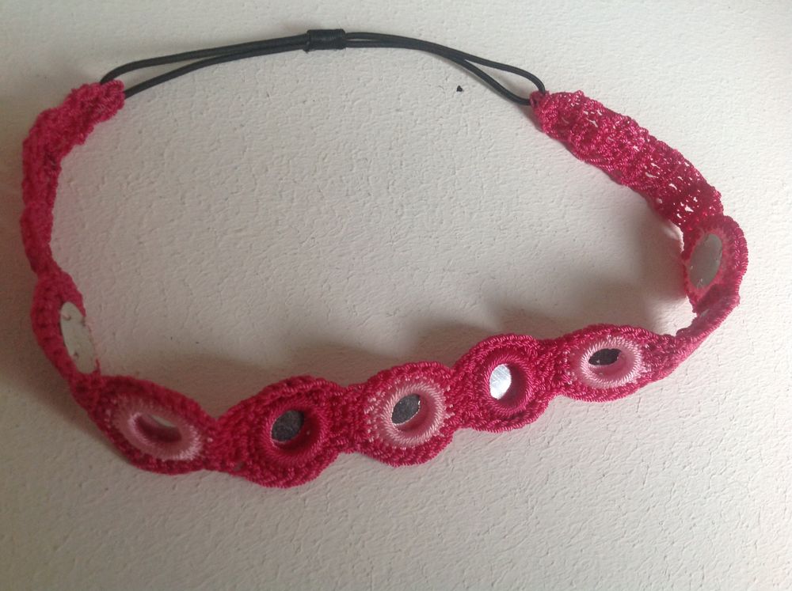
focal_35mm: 35
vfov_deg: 40.6
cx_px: 396
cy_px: 296
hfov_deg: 52.7
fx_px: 800
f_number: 2.4
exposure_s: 1/15
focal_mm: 4.28
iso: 80
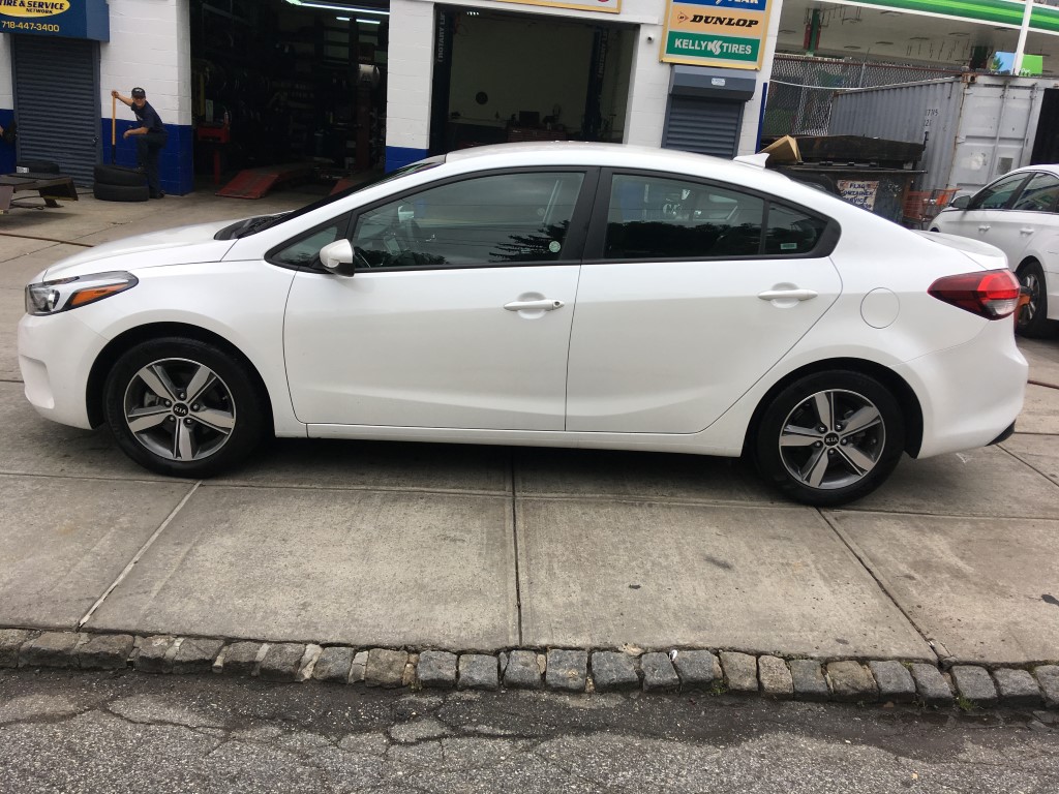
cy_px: 397
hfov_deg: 61.7
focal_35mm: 29
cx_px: 530
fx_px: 887
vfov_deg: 48.2
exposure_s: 1/455
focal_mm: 4.15
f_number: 2.2
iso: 25
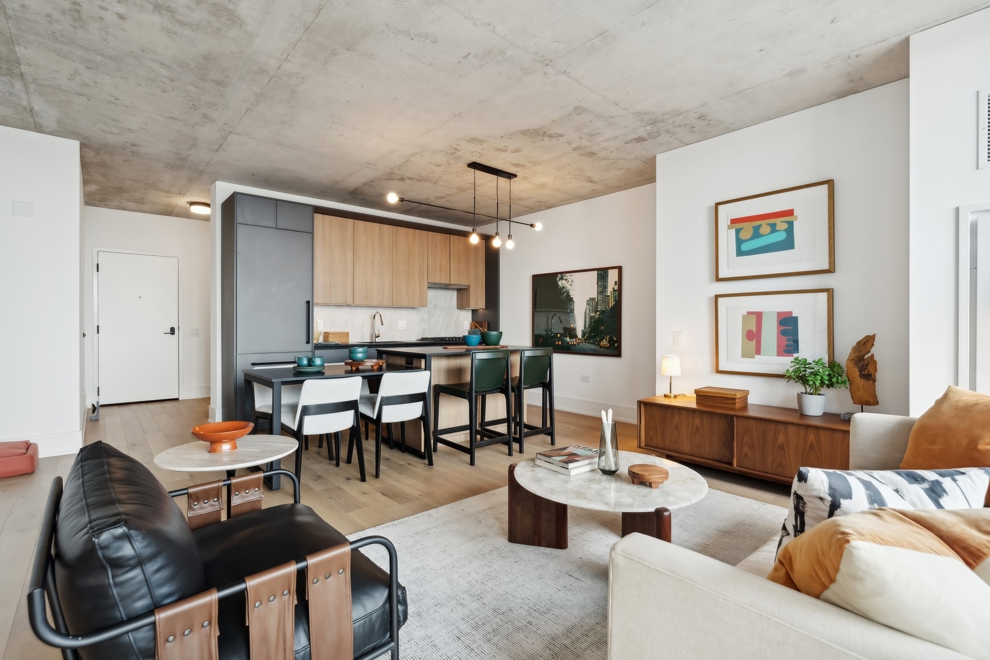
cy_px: 330
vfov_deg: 73.7
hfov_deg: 96.7
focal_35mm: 16
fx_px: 440
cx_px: 495
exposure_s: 1/15
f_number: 8
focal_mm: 16
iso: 320
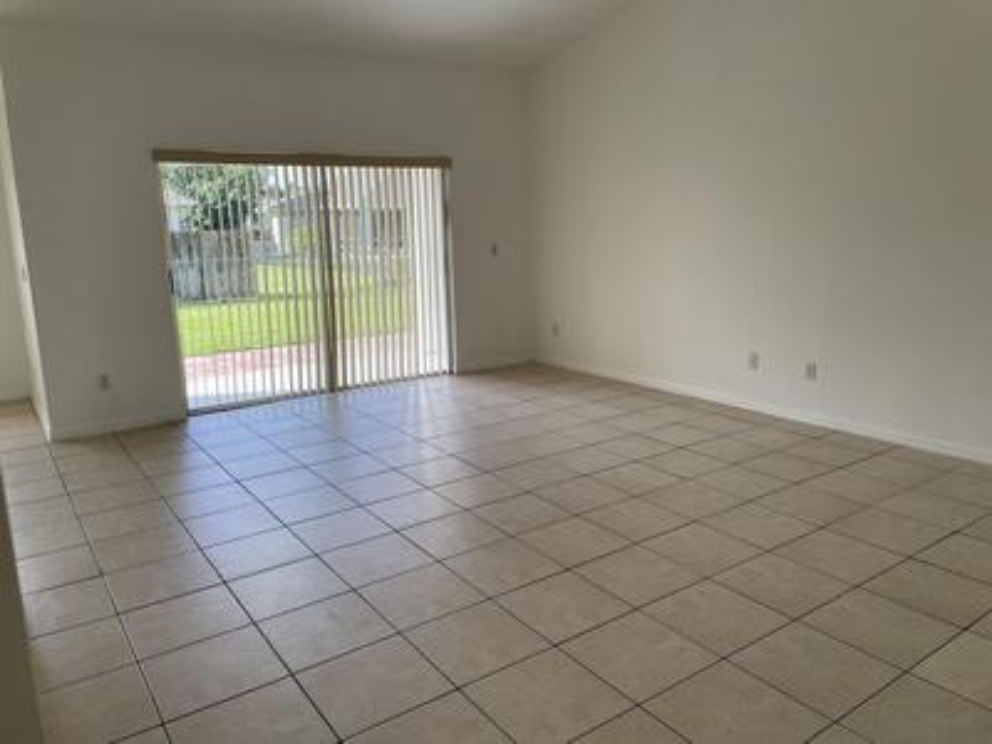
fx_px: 745
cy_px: 372
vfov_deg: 53.1
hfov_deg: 67.3
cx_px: 496
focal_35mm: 26
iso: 40
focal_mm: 4.2
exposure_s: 1/120
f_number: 1.6
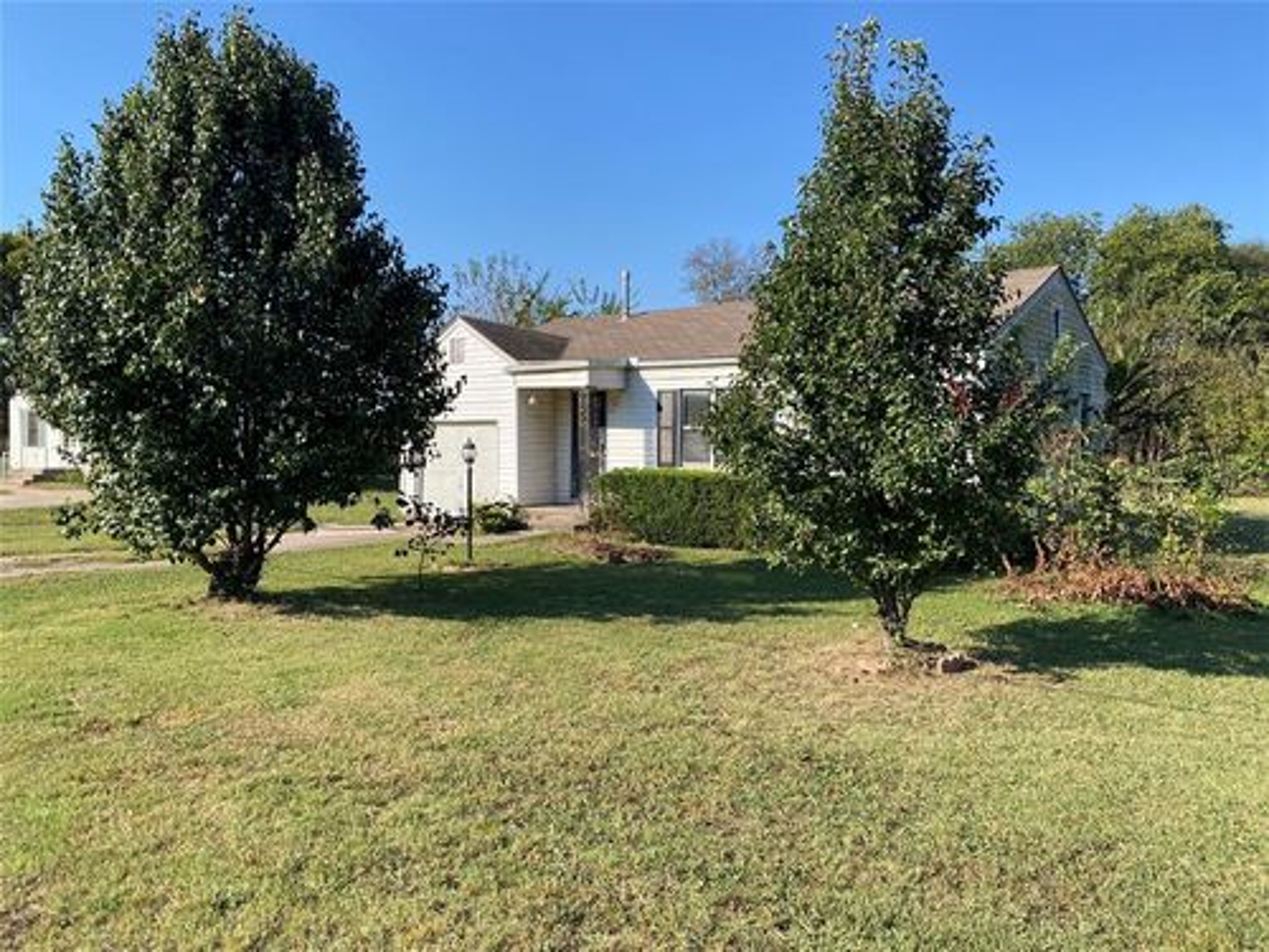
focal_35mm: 26
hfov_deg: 67.3
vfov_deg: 53.1
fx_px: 953
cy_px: 476
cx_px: 634
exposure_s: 1/1701
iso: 32
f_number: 1.8
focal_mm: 4.25
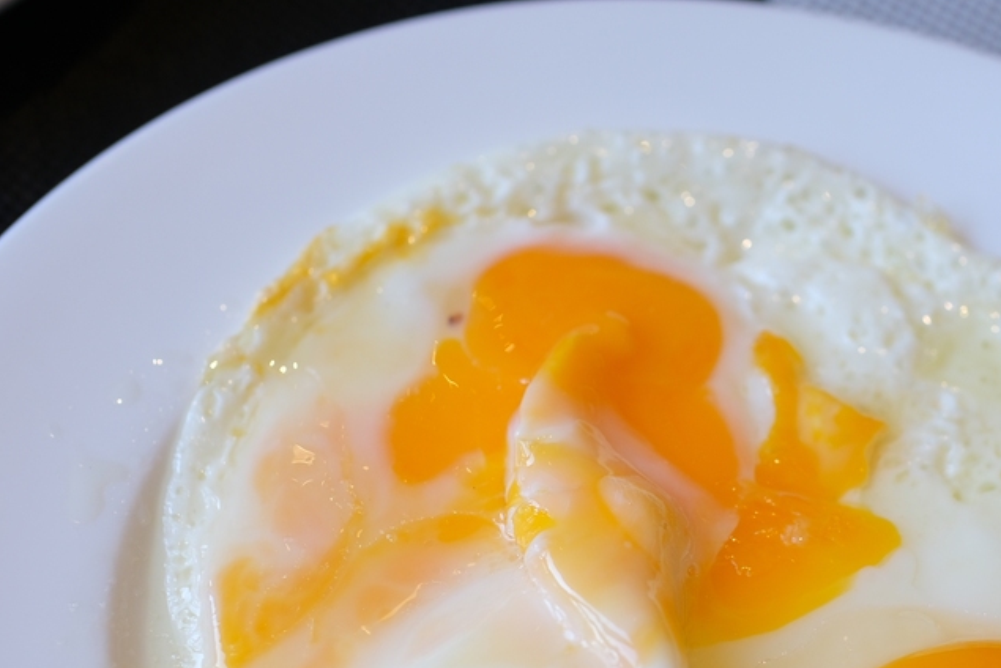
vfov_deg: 15.9
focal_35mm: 85
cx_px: 754
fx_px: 2364
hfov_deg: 23.7
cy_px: 625
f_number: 2.8
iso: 250
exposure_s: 1/125
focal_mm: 30
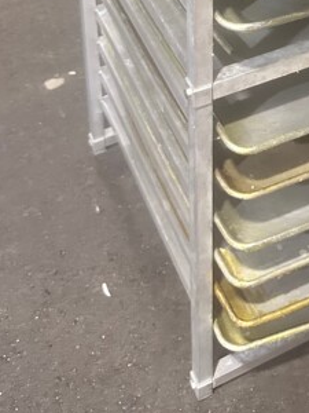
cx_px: 273
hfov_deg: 22.1
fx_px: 774
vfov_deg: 25.7
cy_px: -122
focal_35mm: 65
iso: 500
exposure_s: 1/60
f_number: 1.78
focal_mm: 6.86
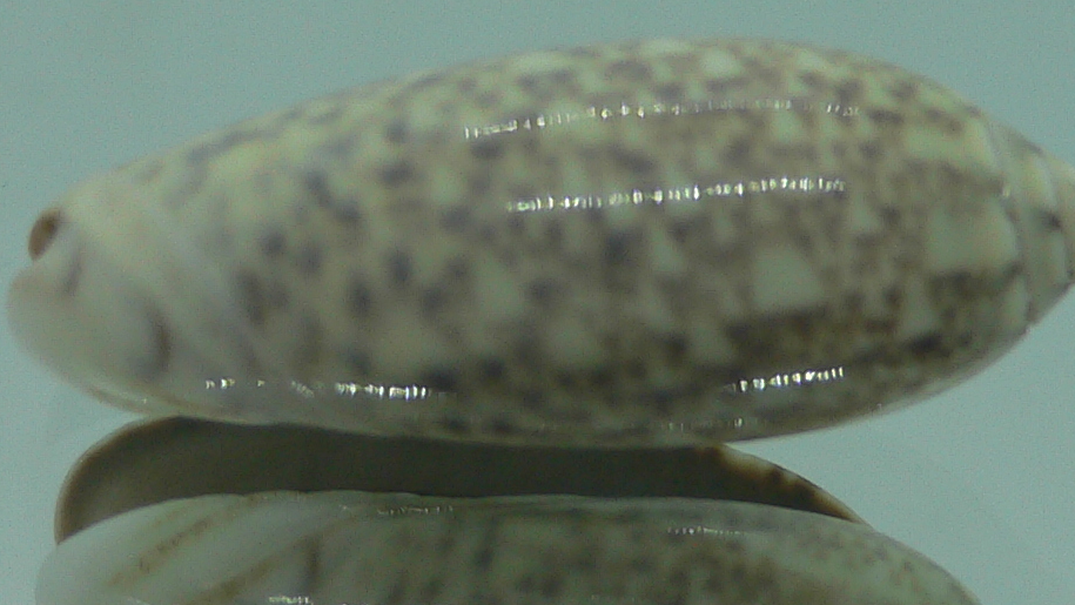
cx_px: 563
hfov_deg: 25.3
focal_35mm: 84
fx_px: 2395
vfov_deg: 14.4
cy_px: 370
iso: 80
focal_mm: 4.6
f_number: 2.8
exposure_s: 1/80
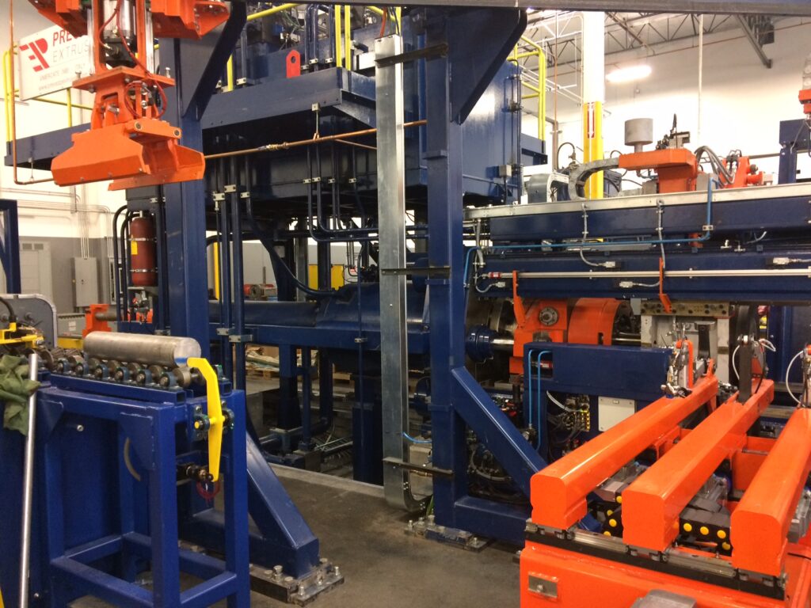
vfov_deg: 48.2
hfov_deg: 61.7
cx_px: 406
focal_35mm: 29
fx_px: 679
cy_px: 304
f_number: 2.2
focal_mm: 4.15
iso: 160
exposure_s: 1/30
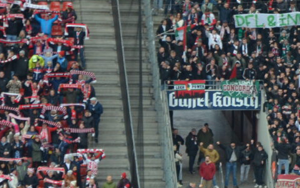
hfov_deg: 3.9
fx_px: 4357
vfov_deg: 2.5
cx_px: 445
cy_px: 17
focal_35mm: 533
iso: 900
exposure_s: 1/125
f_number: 5.6
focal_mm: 105
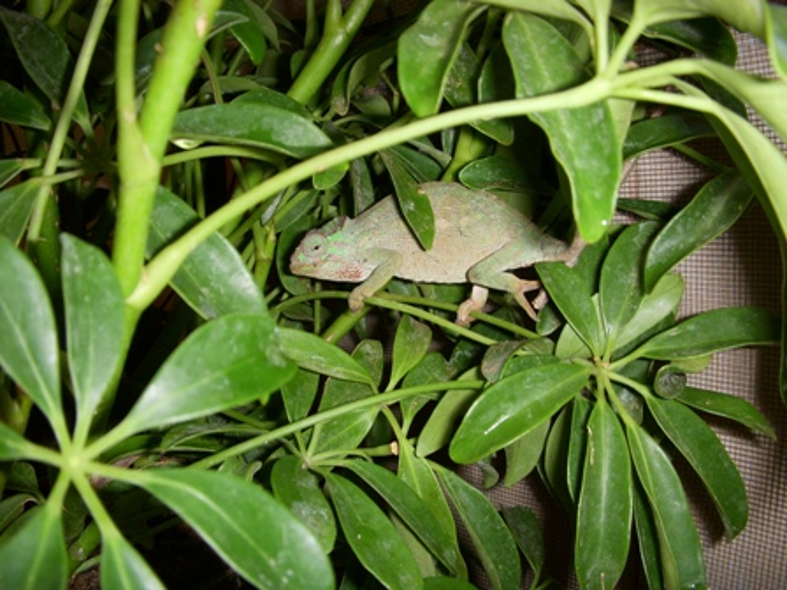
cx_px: 394
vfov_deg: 37.7
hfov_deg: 49.0
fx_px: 864
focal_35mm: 38
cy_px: 295
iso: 100
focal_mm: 6.3
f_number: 3.3
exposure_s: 1/30
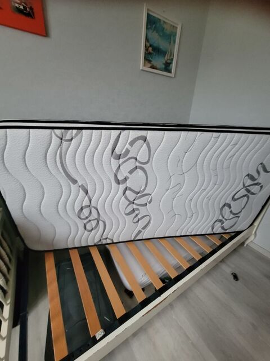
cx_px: 135
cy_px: 180
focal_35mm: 13
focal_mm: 2.2
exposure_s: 1/25
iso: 800
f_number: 2.2
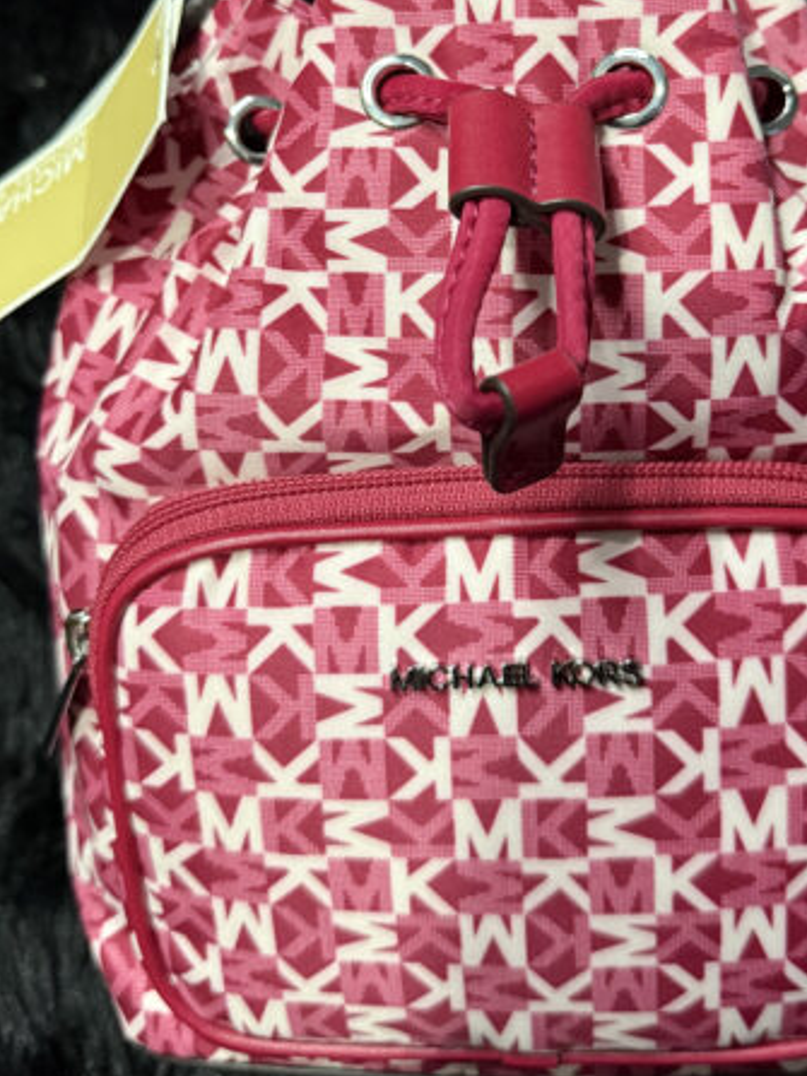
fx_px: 1337
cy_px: 279
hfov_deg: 33.4
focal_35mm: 43
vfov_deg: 42.6
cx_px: 508
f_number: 1.78
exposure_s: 1/45
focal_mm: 6.76
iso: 800
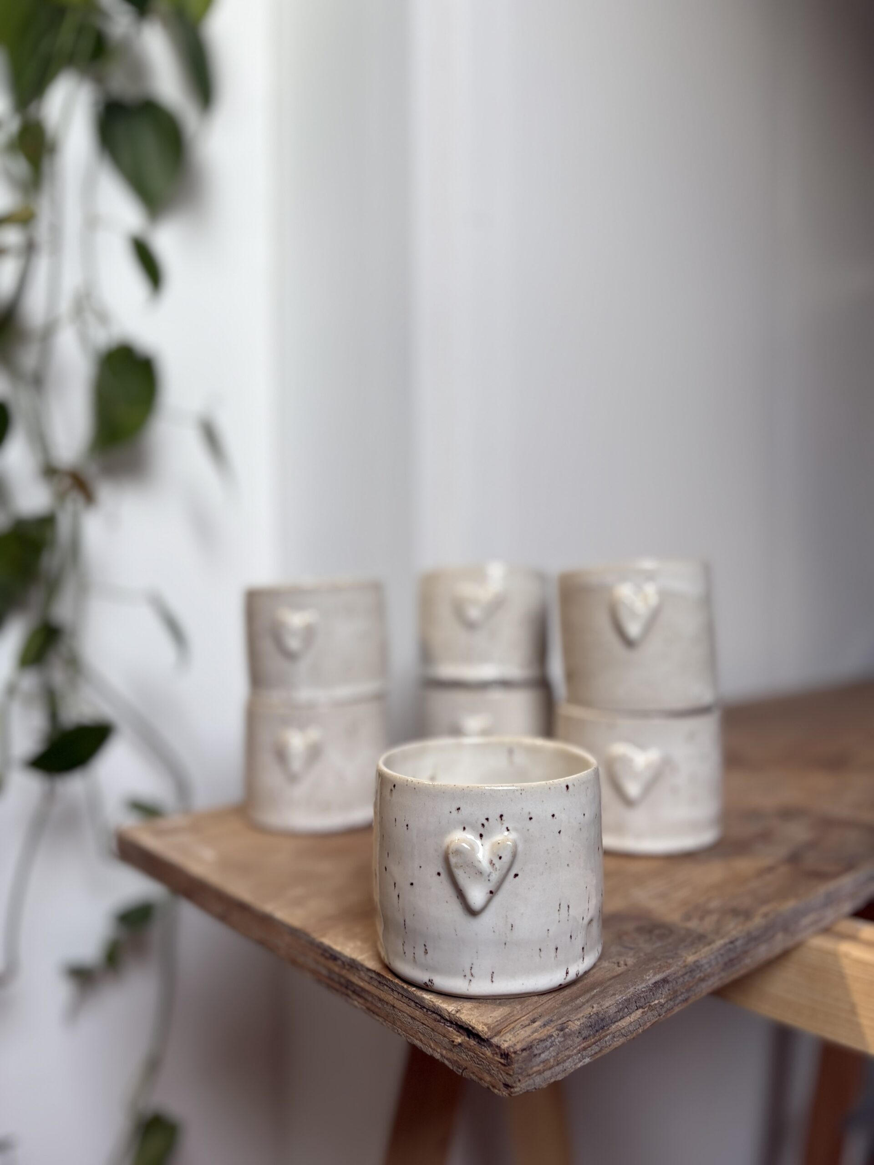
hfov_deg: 53.1
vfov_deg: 67.3
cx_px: 437
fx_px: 875
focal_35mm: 26
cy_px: 582
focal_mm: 5.96
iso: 100
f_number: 1.6
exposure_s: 1/100
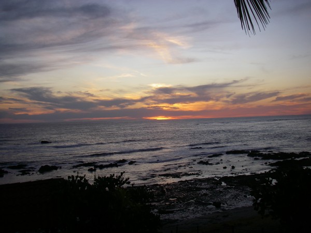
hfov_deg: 49.0
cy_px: 116
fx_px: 341
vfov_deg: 37.7
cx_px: 156
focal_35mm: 38
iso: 64
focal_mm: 6.3
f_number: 3.3
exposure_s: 1/100
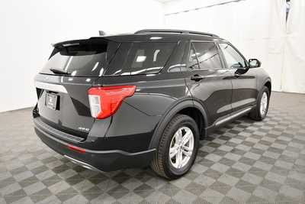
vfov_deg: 51.3
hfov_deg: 71.5
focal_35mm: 25
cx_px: 152
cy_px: 102
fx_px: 212
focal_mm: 17
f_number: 5.3
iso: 1800
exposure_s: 1/125
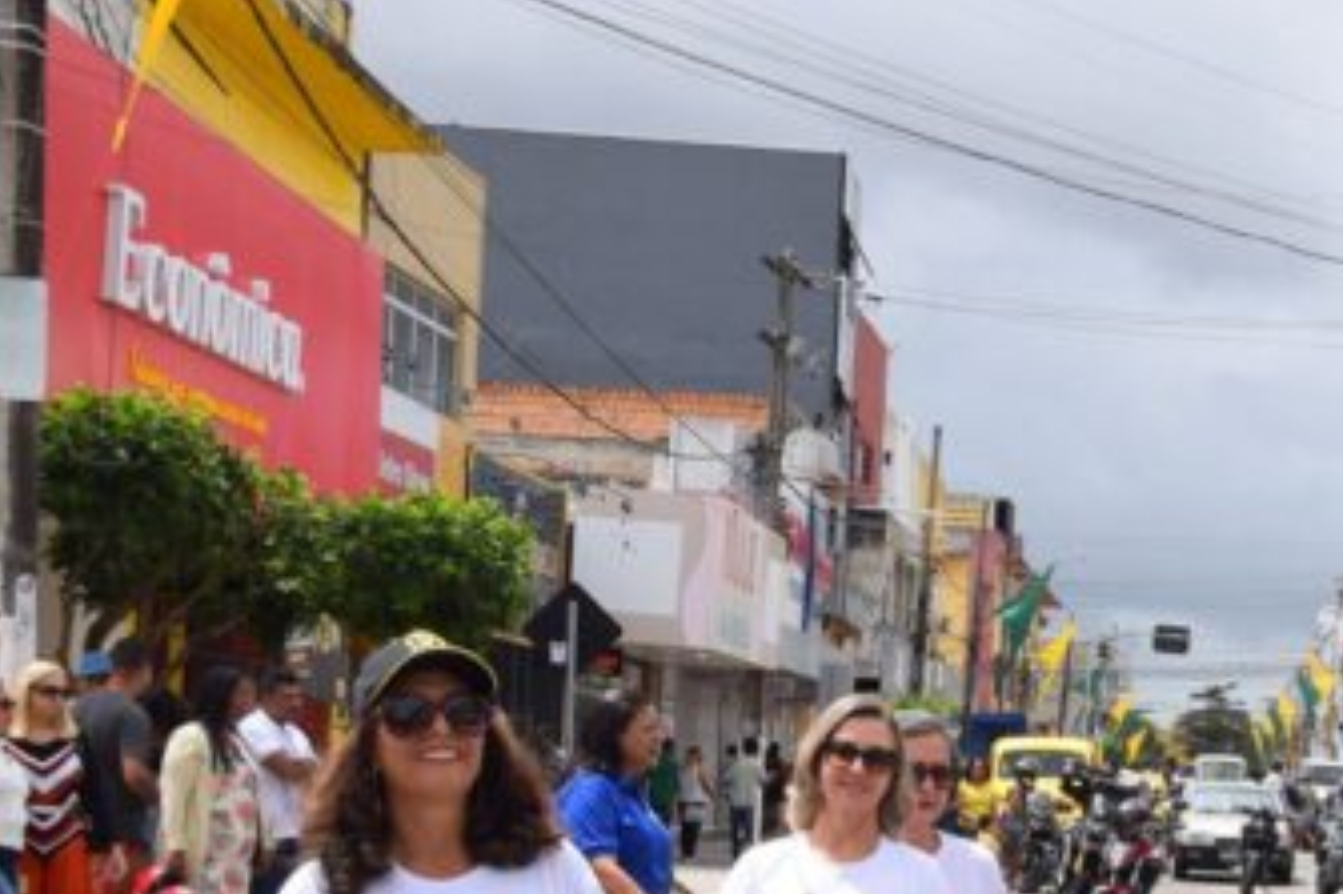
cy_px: 860
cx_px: 1355
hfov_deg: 23.4
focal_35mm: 83
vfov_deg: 16.1
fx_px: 3099
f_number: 10
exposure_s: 1/400
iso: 200
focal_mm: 25
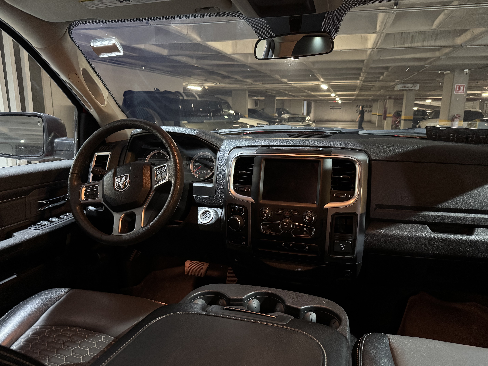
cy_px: 183
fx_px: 338
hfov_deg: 71.6
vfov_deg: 56.8
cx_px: 244
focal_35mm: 24
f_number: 1.78
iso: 1250
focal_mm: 6.76
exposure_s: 1/30
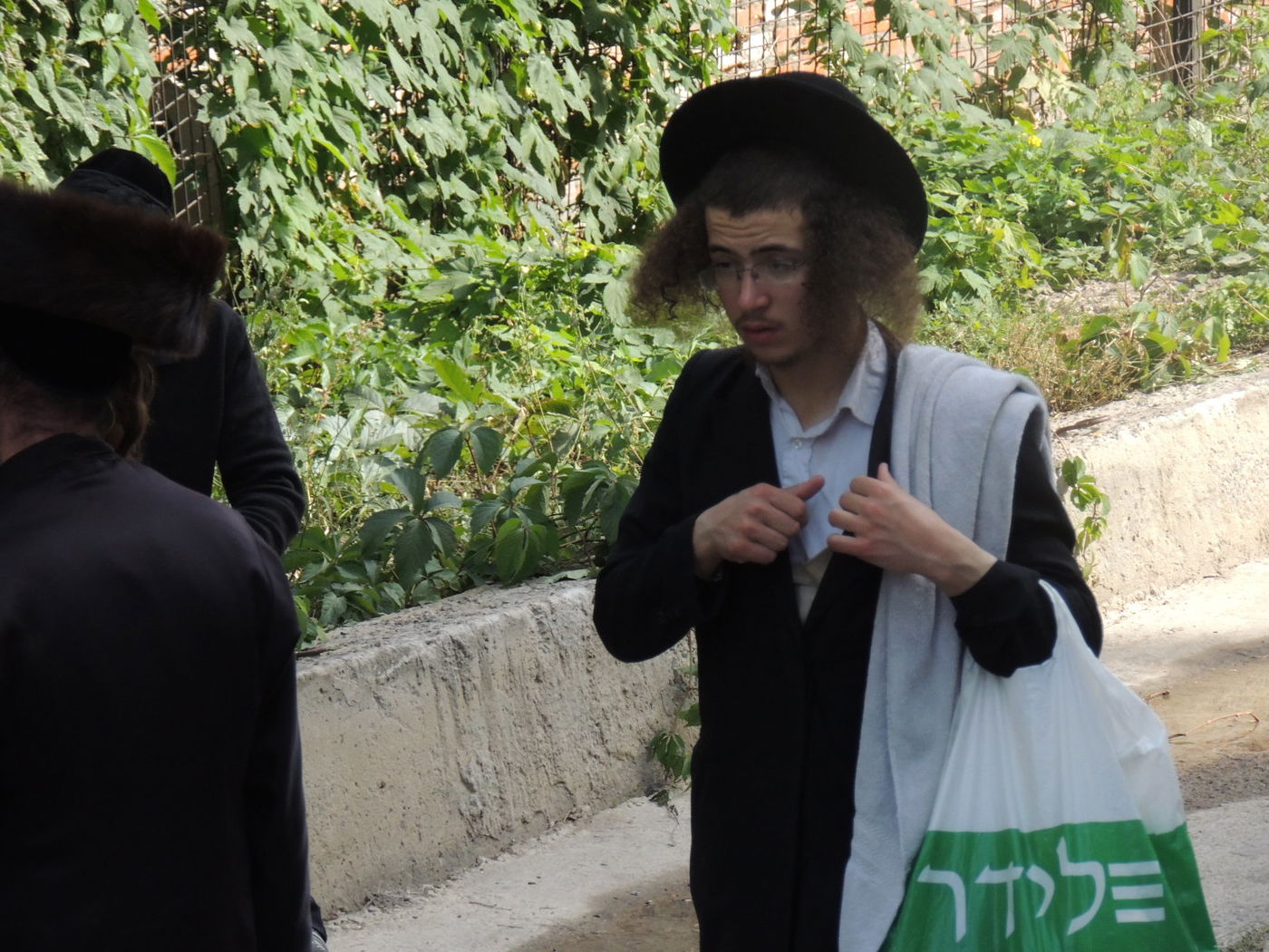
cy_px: 476
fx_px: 10998
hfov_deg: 6.6
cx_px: 634
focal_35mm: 300
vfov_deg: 5.0
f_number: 4.8
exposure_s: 1/640
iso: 400
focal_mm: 53.5
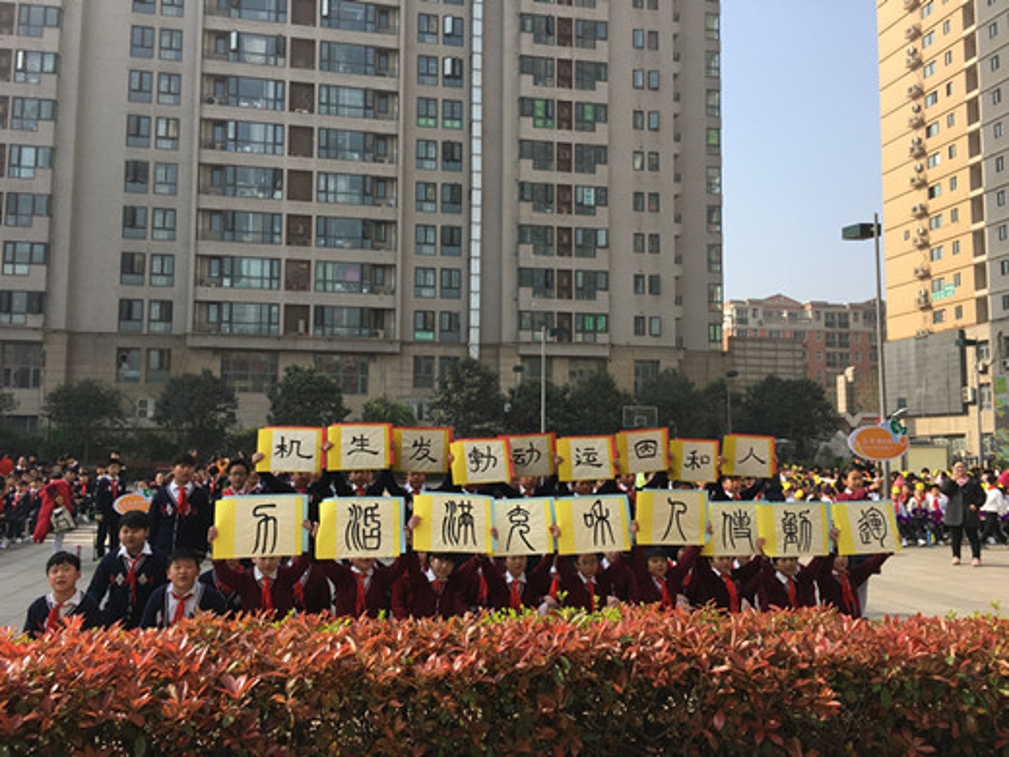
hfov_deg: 61.7
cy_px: 378
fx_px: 845
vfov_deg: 48.2
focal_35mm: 29
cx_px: 504
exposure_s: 1/874
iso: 25
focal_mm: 4.15
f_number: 2.2
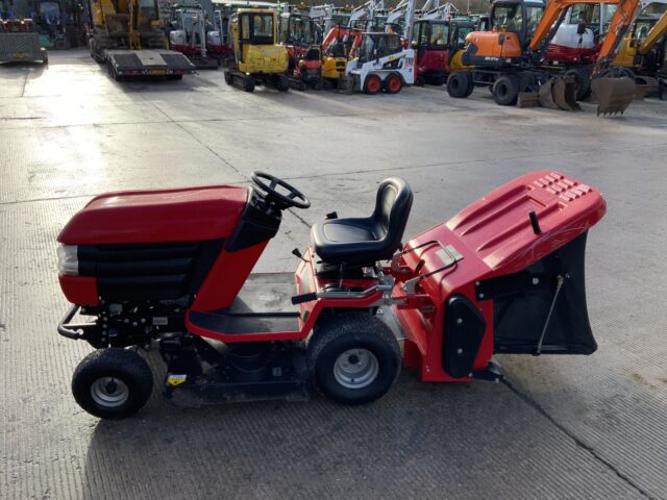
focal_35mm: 29
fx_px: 559
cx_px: 334
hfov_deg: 61.7
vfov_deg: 48.2
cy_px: 250
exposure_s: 1/842
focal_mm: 3
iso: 16
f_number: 1.8
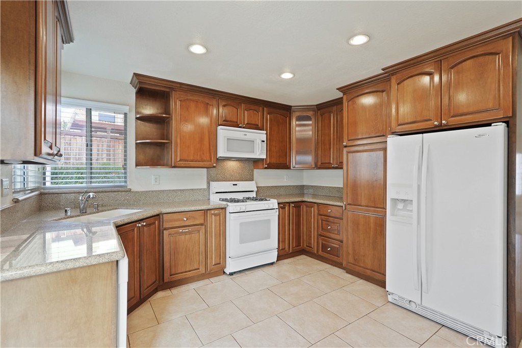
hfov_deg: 93.3
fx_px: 247
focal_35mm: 17
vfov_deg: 70.5
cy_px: 174
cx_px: 261
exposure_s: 1/15
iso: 800
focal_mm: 17
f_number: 5.6
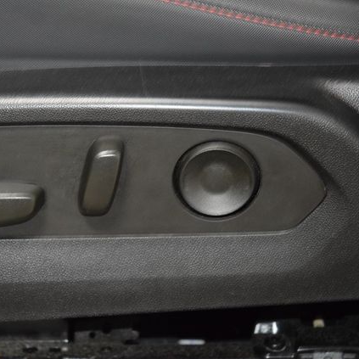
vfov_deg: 12.9
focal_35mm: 135
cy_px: 180
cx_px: 100
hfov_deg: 12.9
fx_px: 1584
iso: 3200
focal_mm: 70
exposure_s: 1/40
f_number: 4.5
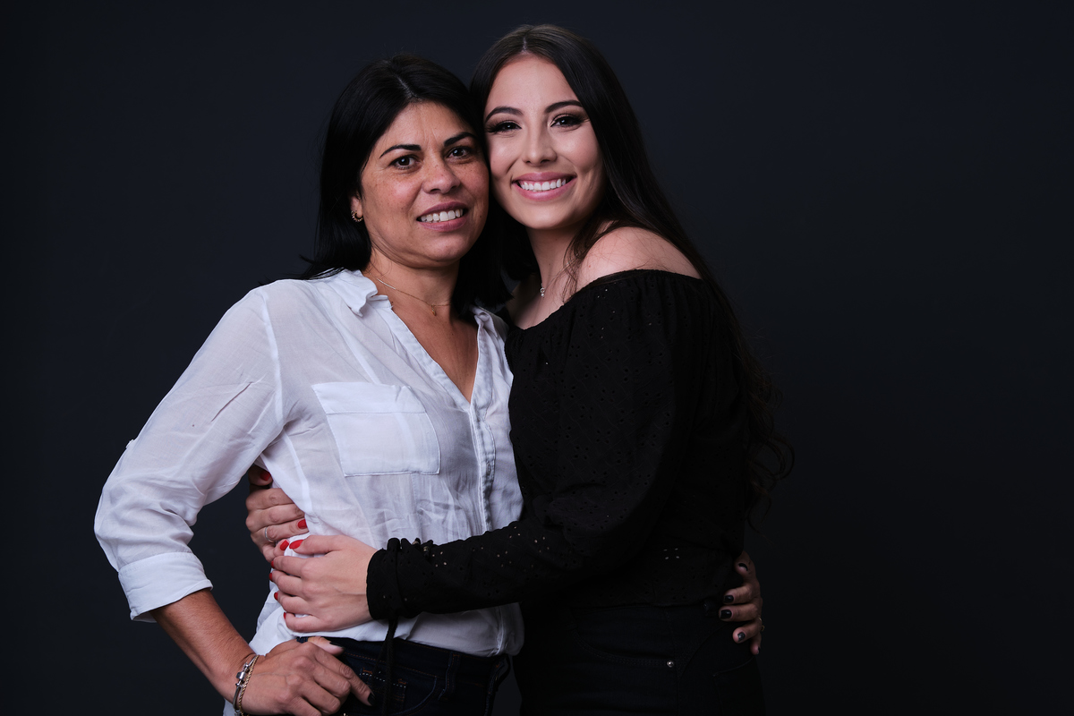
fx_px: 2237
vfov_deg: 18.2
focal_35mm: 75
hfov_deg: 27.0
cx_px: 537
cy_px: 358
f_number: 3.6
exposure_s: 1/160
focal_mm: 50
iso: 160
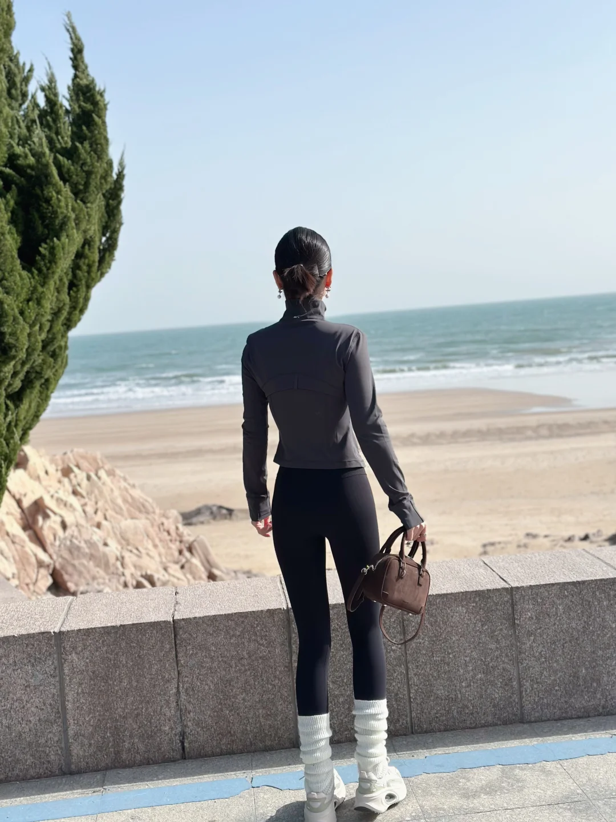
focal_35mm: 48
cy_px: 411
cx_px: 308
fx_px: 1139
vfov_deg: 39.7
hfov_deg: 30.3
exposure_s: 1/7634
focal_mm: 6.86
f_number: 1.78
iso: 100
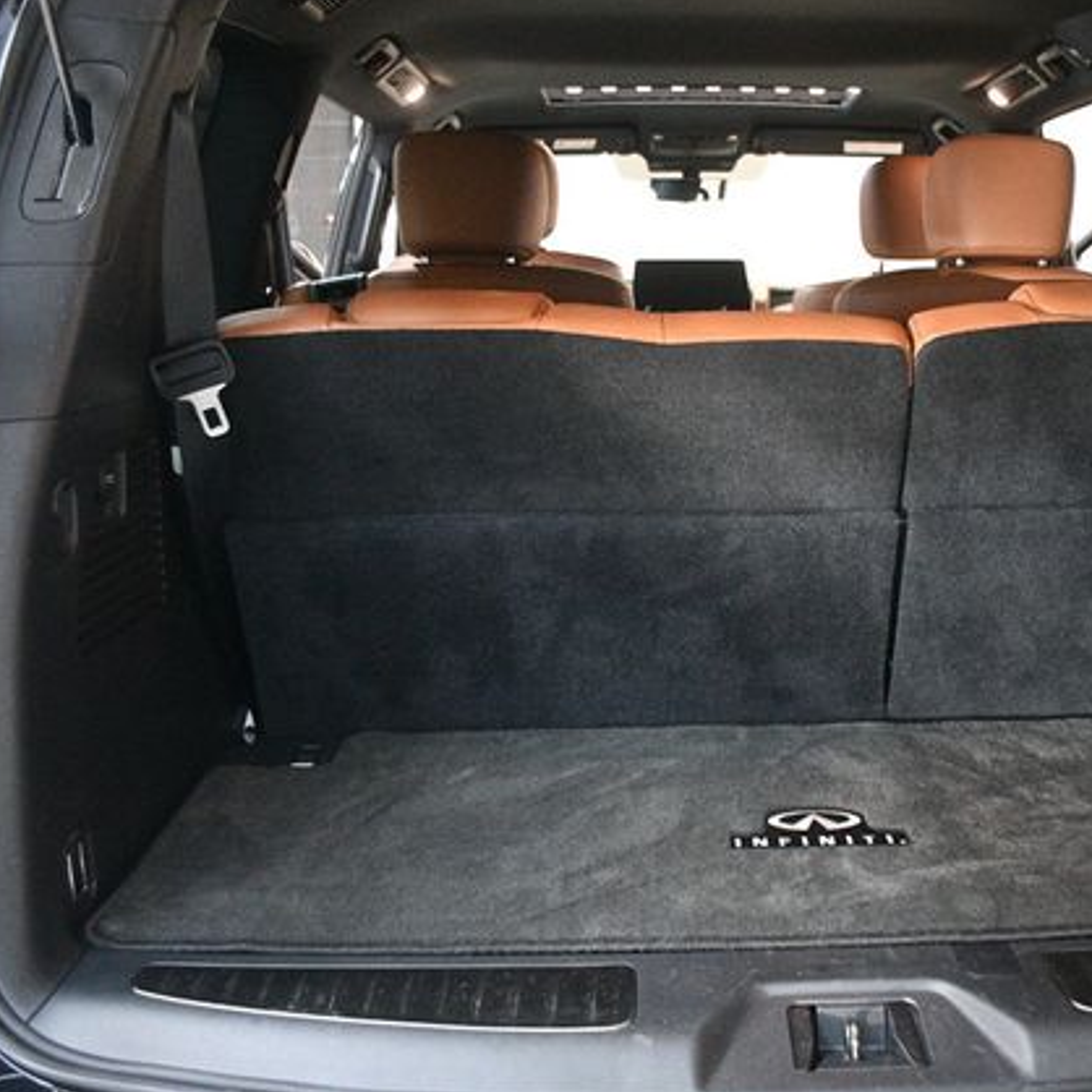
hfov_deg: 42.3
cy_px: 546
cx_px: 726
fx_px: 1392
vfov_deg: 42.8
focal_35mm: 39
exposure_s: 1/60
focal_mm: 20
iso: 5600
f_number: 3.5
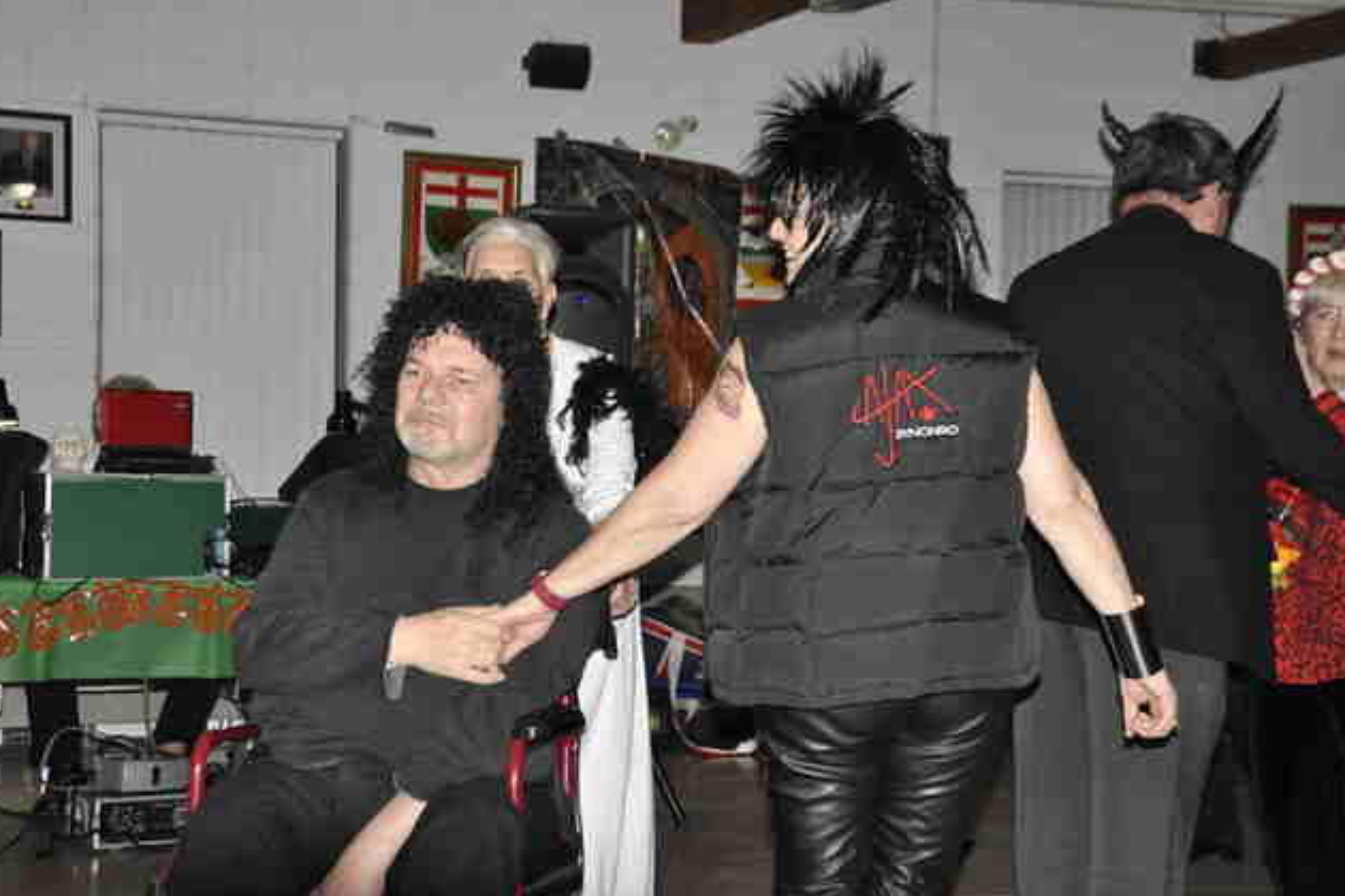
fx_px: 2559
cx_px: 668
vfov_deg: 19.9
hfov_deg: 29.4
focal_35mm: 69
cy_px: 449
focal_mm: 45
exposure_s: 1/60
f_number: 6.3
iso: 1400
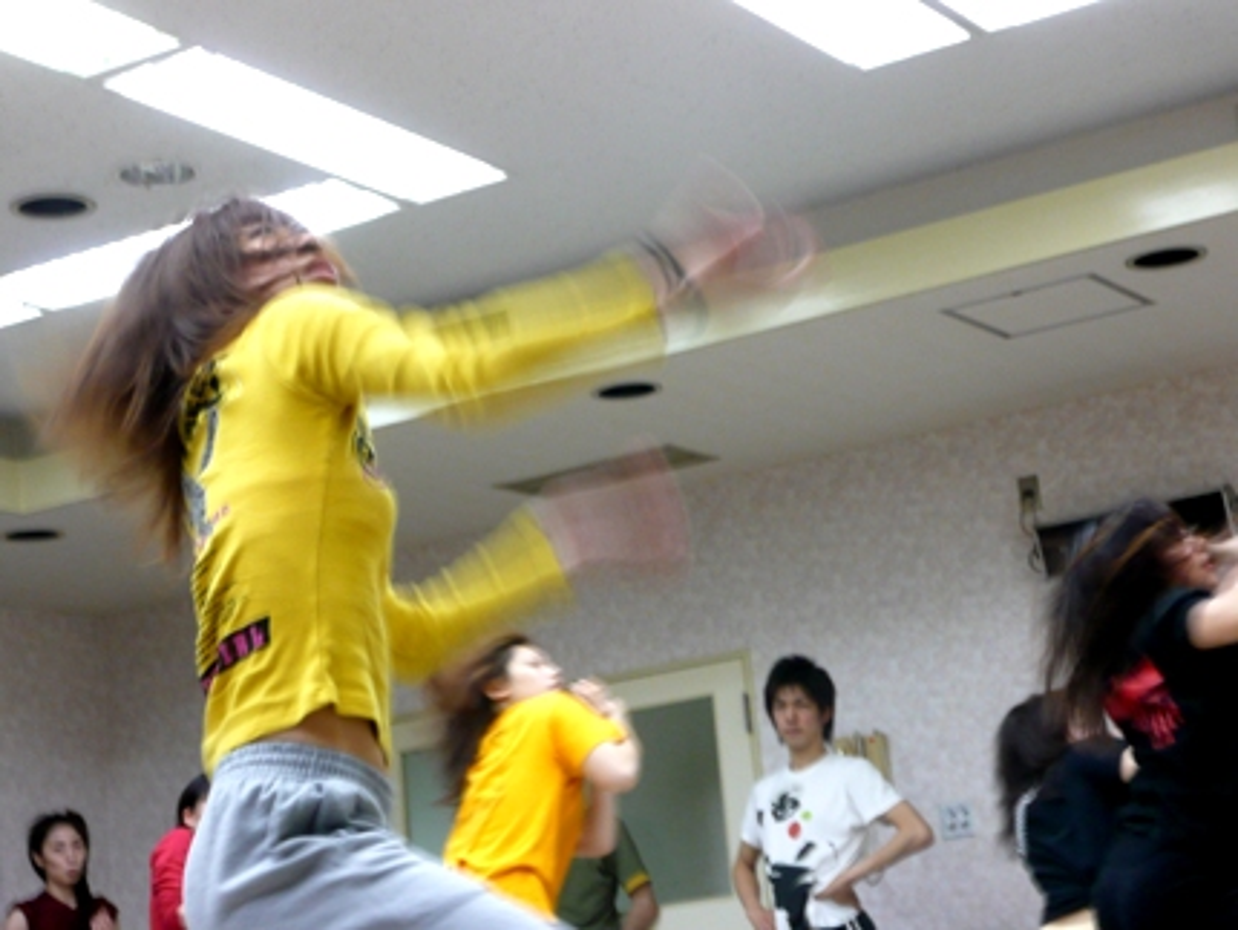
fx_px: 3185
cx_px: 619
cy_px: 465
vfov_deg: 16.6
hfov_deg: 22.0
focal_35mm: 89
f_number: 4.7
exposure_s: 1/20
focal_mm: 14.7
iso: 200
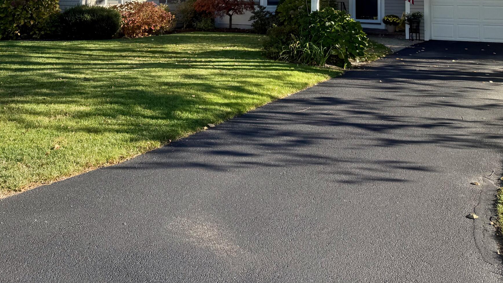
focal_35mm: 45
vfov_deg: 24.5
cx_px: 212
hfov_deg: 45.3
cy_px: -40
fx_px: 600
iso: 80
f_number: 1.78
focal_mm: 6.76
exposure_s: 1/1727
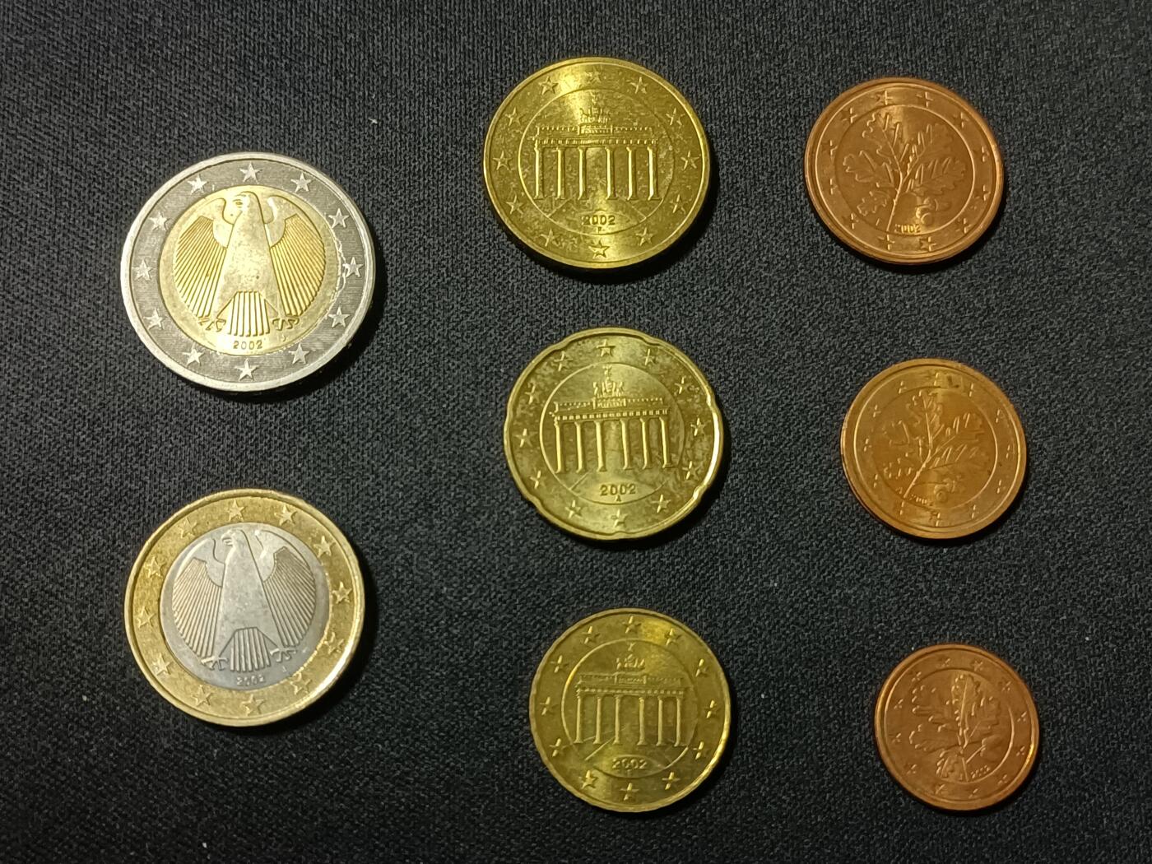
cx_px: 576
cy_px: 432
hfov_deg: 42.1
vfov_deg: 32.2
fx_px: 1498
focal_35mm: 45
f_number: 1.8
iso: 1258
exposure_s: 1/33.3
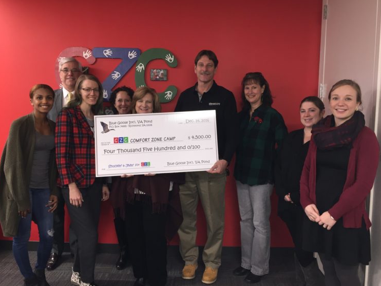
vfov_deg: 46.8
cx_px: 194
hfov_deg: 59.9
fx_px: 330
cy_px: 143
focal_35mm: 30
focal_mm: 4.15
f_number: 2.2
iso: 100
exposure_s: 1/30
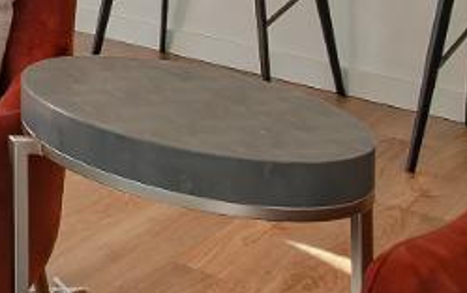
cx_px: -703
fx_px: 1172
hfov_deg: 14.0
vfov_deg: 11.9
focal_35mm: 92
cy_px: -382
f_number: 5.6
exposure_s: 1/800
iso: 400
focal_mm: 10
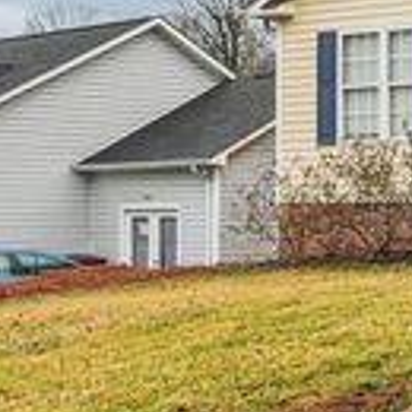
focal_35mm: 98
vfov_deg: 17.6
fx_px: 1320
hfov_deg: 15.3
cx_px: 738
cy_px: 97
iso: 320
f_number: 8
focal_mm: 20
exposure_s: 1/30
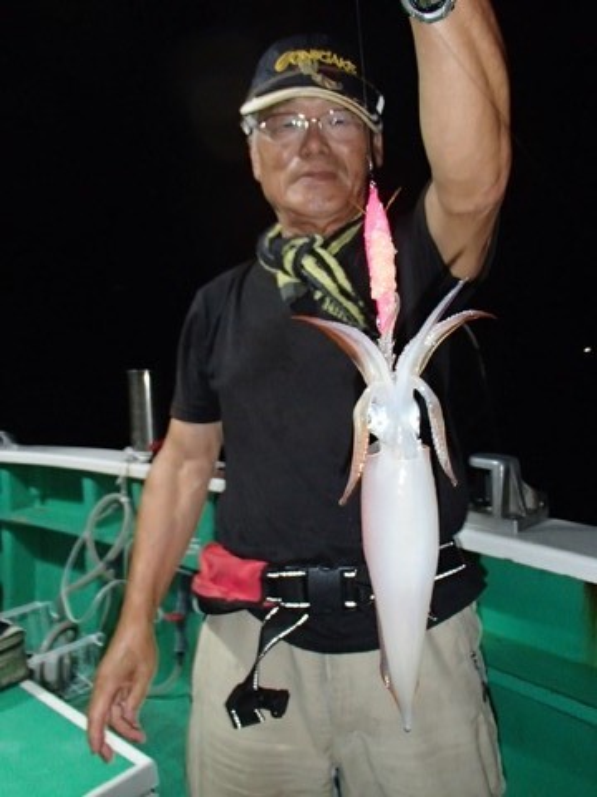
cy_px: 398
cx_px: 298
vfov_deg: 63.4
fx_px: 644
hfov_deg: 49.7
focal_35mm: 28
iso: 640
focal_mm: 5
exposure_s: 1/30
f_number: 11
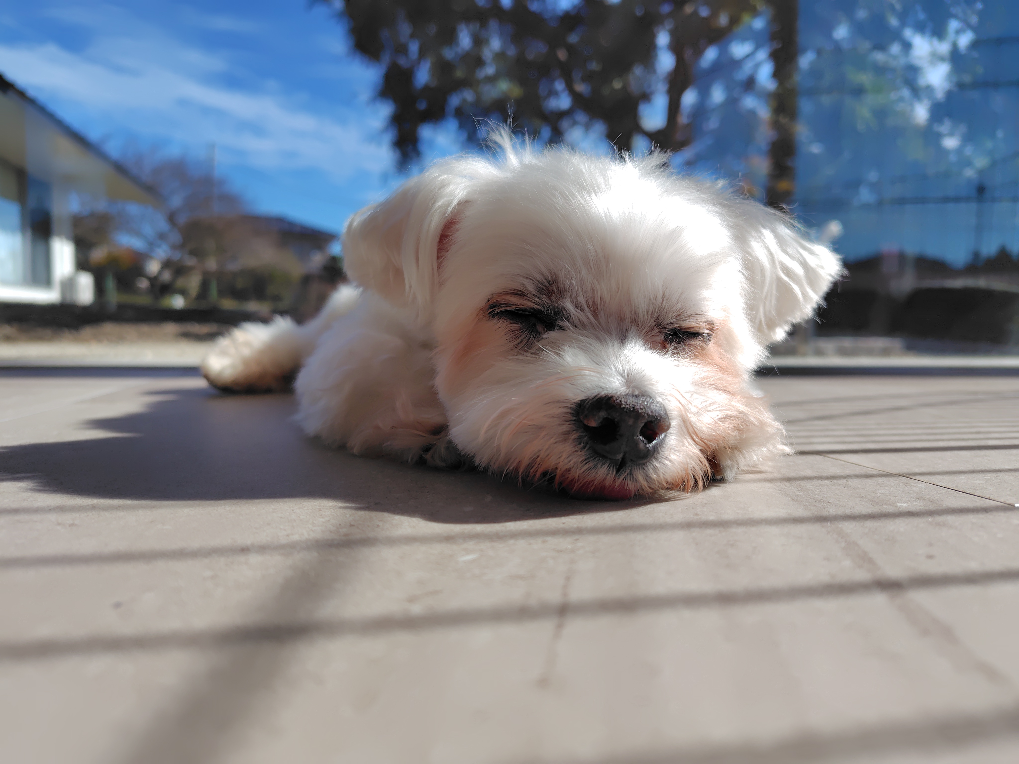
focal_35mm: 23
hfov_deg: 73.9
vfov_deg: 58.9
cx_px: 510
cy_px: 382
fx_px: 677
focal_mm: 5.6
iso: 50
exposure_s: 1/1648
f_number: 1.9
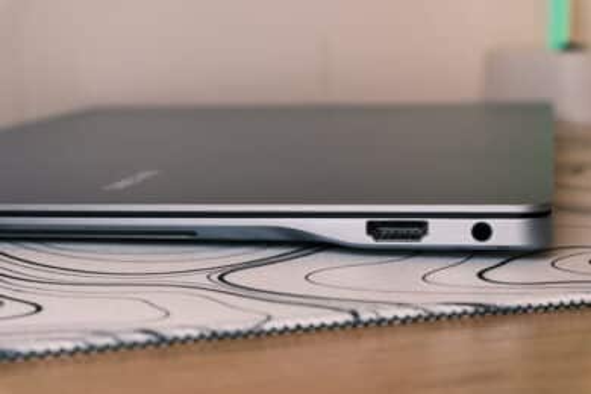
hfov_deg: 27.0
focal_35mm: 75
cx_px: 296
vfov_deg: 18.2
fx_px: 1231
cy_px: 197
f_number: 8
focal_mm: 50
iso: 2000
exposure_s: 1/150
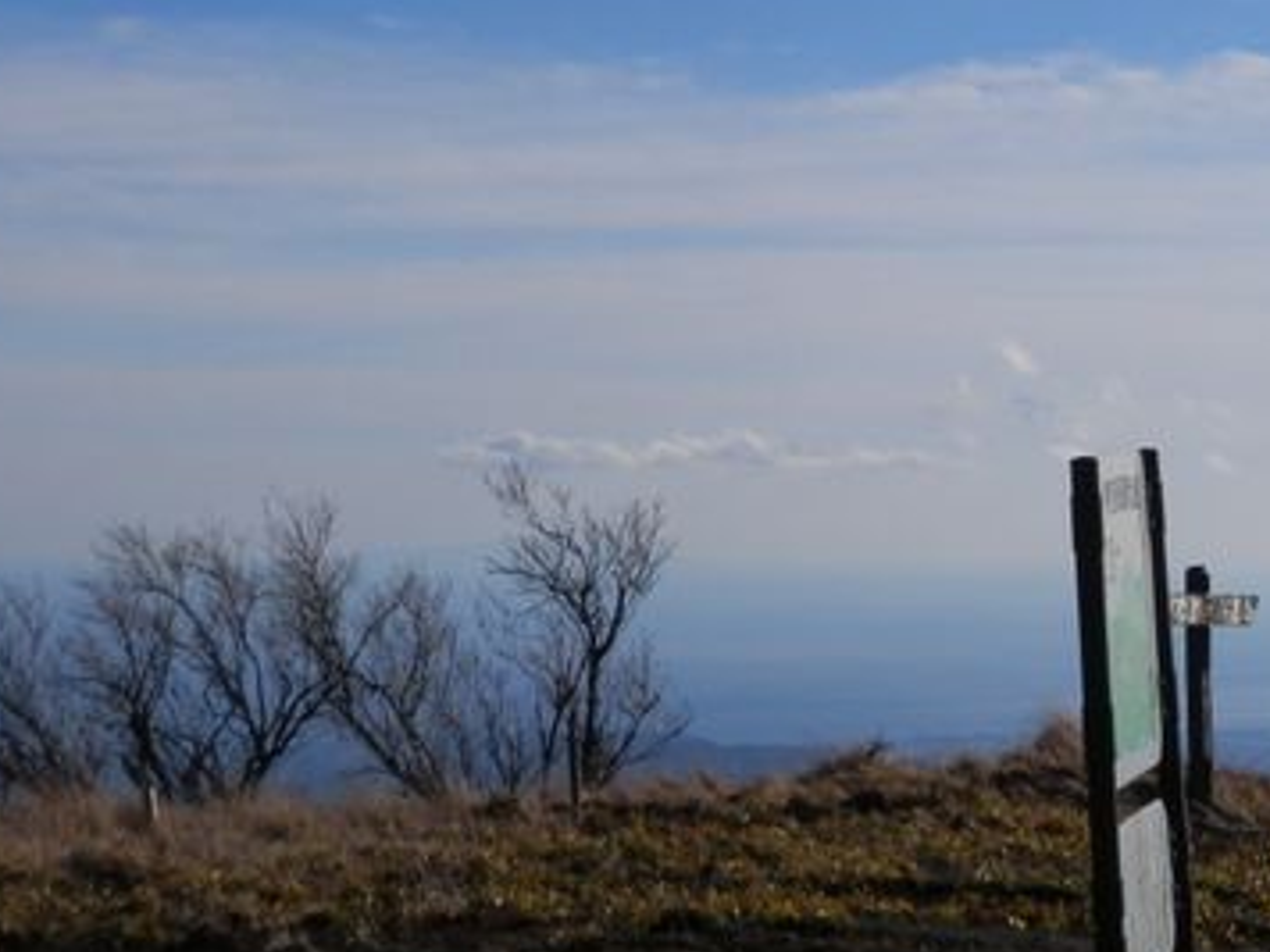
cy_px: 71
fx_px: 3302
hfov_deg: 21.3
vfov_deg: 16.2
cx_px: 1145
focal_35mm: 90
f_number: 10.4
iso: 80
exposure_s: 1/250
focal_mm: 7.3
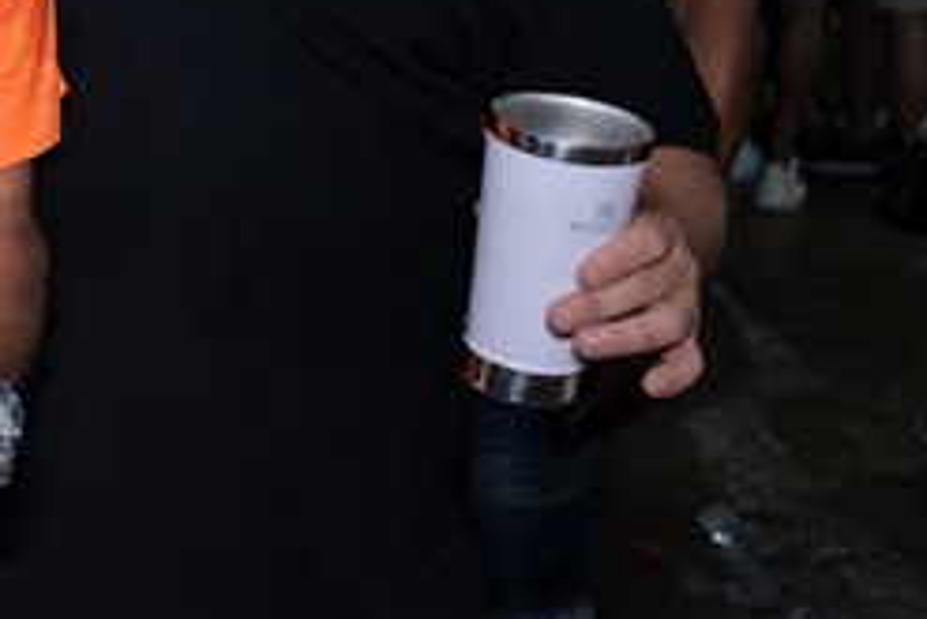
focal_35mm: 108
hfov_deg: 17.5
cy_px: 4
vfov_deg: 12.6
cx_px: -351
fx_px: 2783
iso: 2500
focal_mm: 24
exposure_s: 1/320
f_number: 2.8
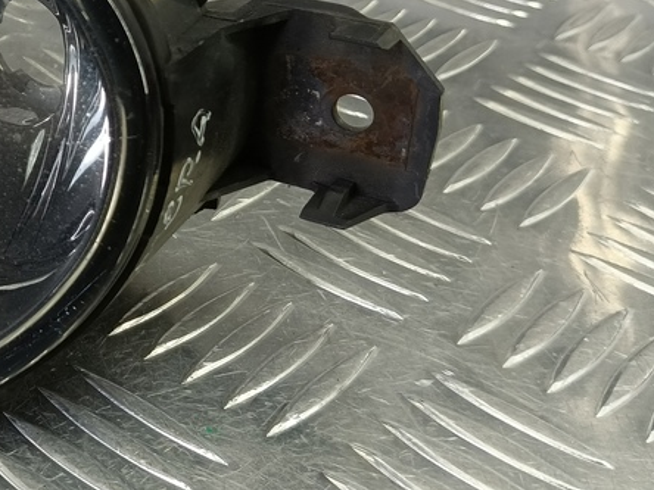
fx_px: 1001
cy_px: 103
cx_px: -44
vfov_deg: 27.0
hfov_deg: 32.4
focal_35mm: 53
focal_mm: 4.11
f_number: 1.6
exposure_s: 1/50
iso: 144
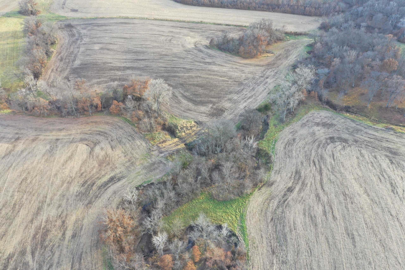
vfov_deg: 46.4
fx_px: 315
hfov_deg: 65.5
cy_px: 135
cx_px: 202
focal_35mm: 28
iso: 100
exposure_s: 1/50
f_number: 3.5
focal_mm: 10.26
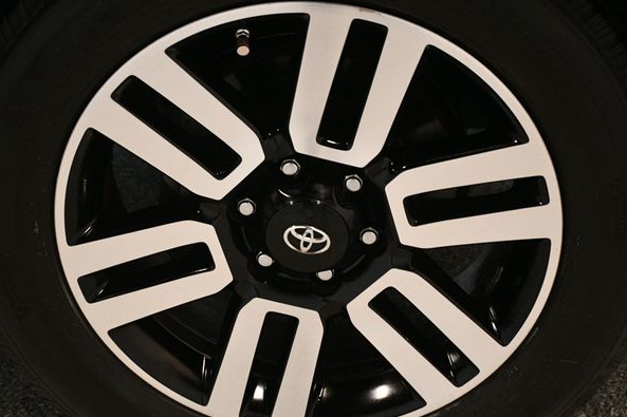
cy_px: 224
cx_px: 307
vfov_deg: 20.0
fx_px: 1184
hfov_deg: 29.7
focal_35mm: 68
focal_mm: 42
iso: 3200
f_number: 4.5
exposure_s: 1/100
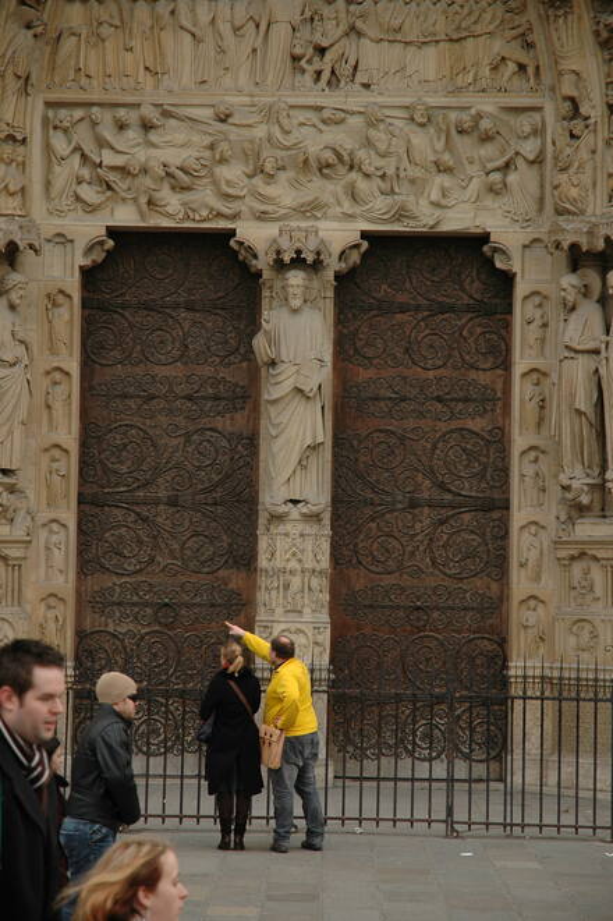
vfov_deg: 19.5
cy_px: 460
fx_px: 2684
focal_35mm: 105
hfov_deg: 13.0
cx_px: 306
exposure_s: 1/60
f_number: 4.5
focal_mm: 70
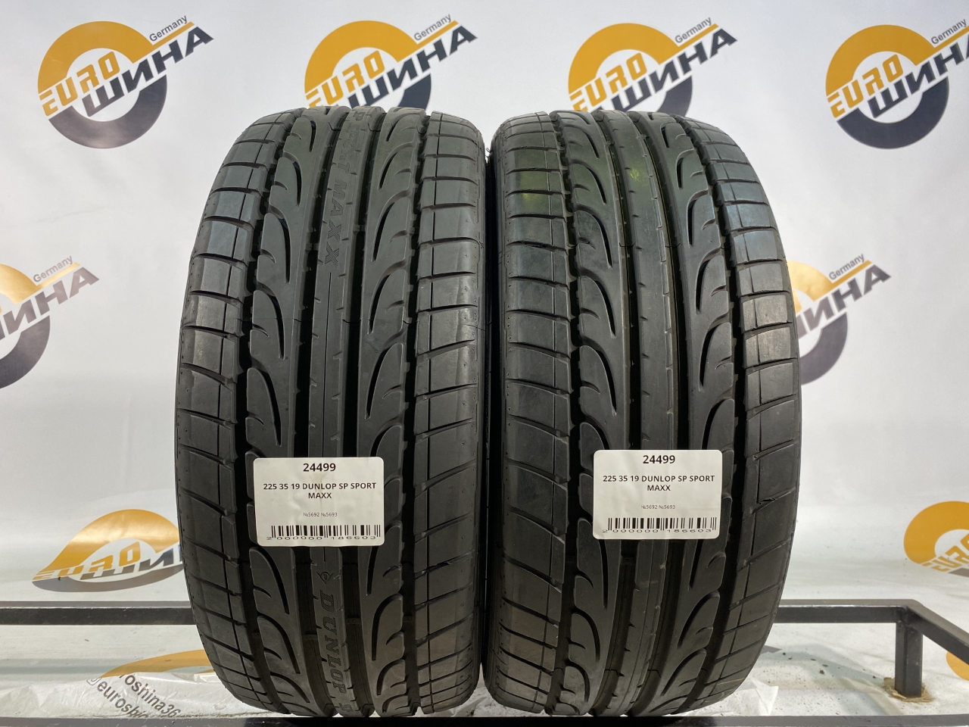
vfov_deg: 53.1
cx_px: 484
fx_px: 728
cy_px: 364
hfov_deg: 67.3
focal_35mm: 26
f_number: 1.8
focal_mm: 4.25
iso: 80
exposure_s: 1/100
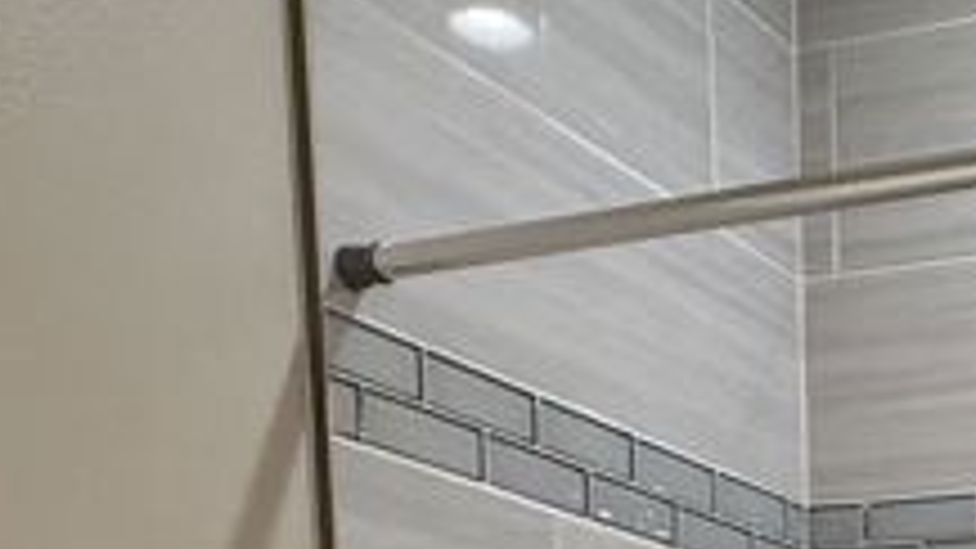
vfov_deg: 14.0
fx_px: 1863
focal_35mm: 72
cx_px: 1187
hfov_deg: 26.0
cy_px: 1116
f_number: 2.2
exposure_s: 1/120
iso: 250
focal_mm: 2.22
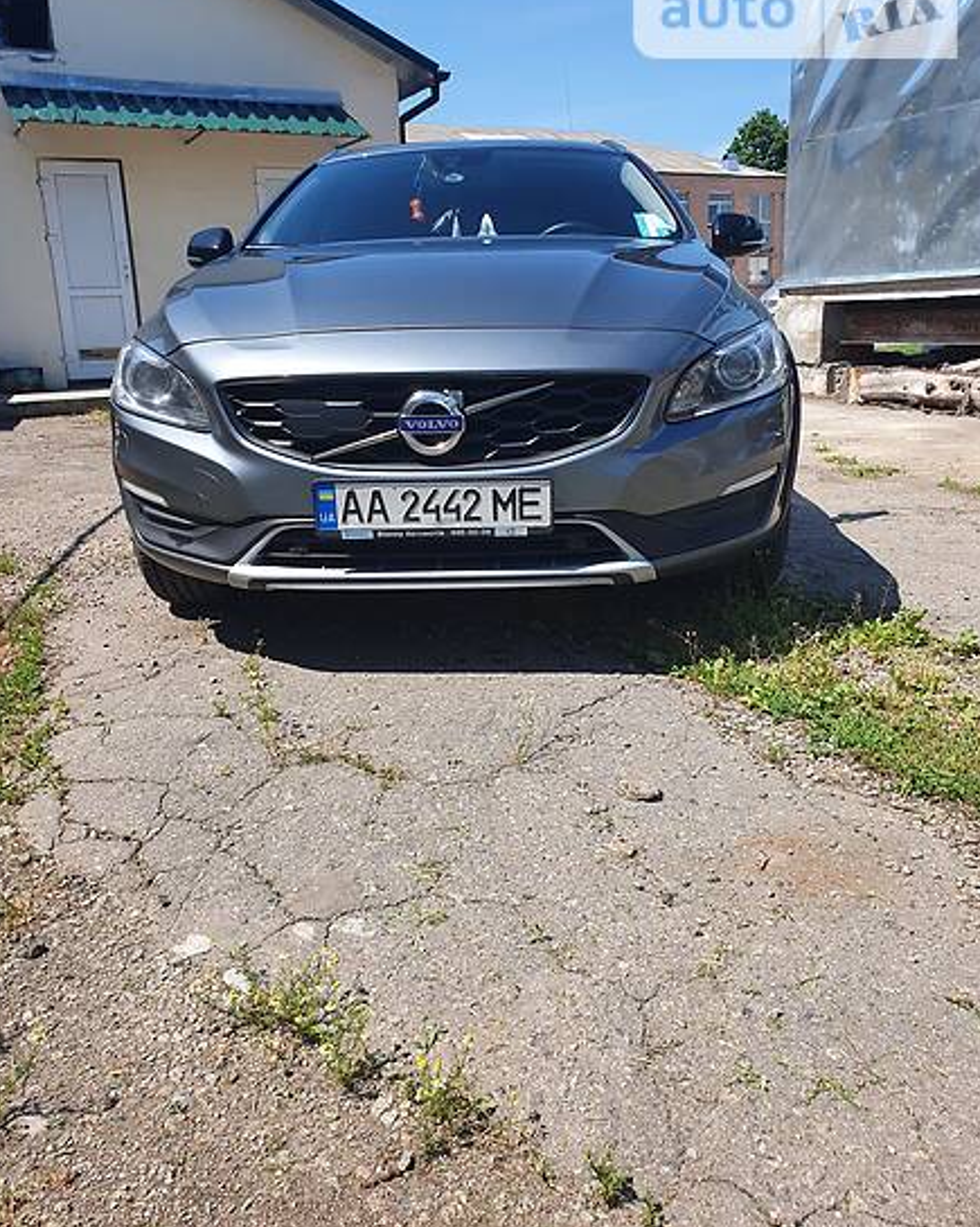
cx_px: 484
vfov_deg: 62.2
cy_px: 611
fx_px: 1015
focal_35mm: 28
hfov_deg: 51.5
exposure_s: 1/1184
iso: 50
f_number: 2.4
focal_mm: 4.3
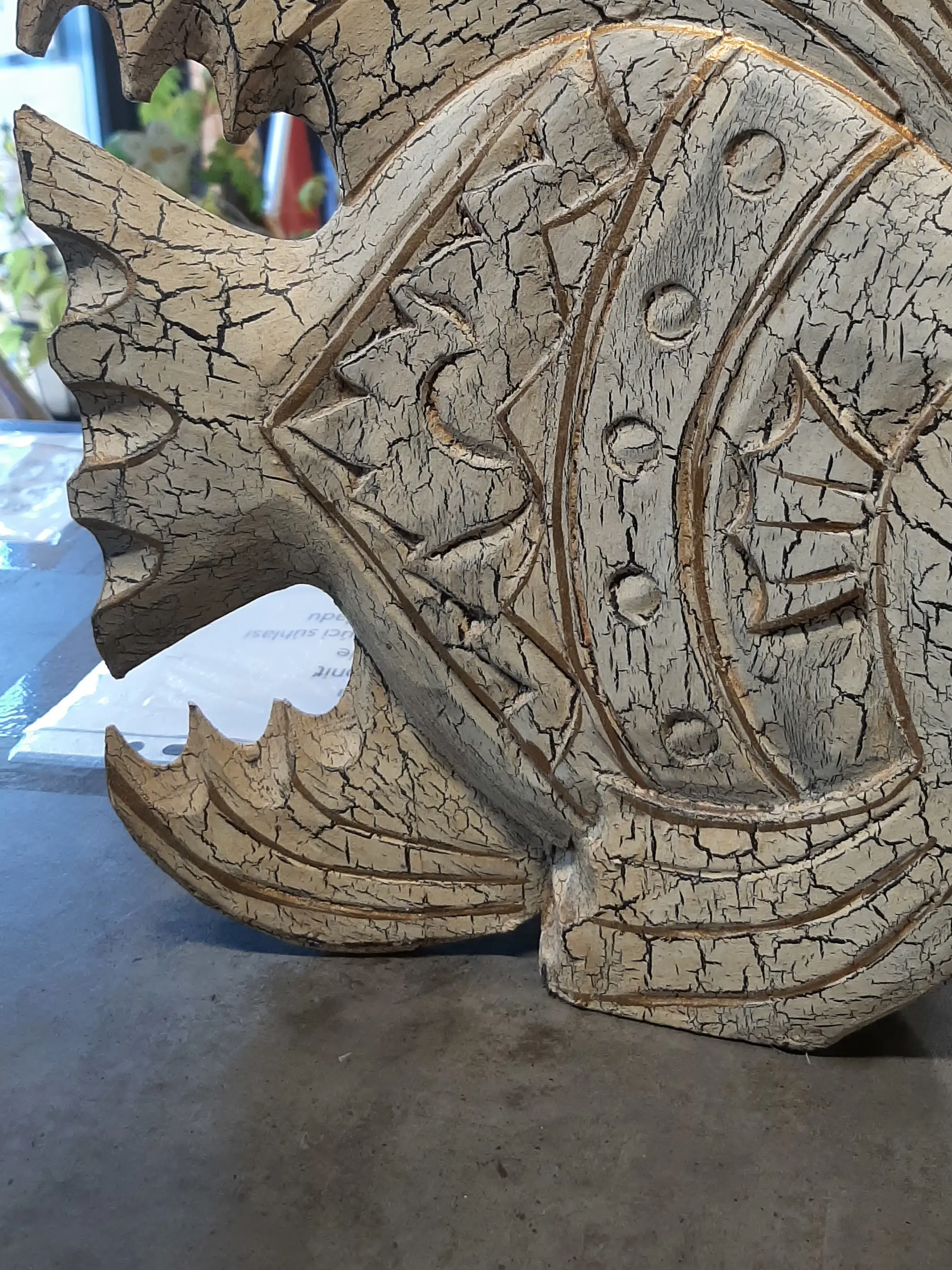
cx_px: 612
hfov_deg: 36.5
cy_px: 338
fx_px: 1430
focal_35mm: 39
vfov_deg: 46.4
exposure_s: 1/50
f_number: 1.7
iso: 64
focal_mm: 3.93
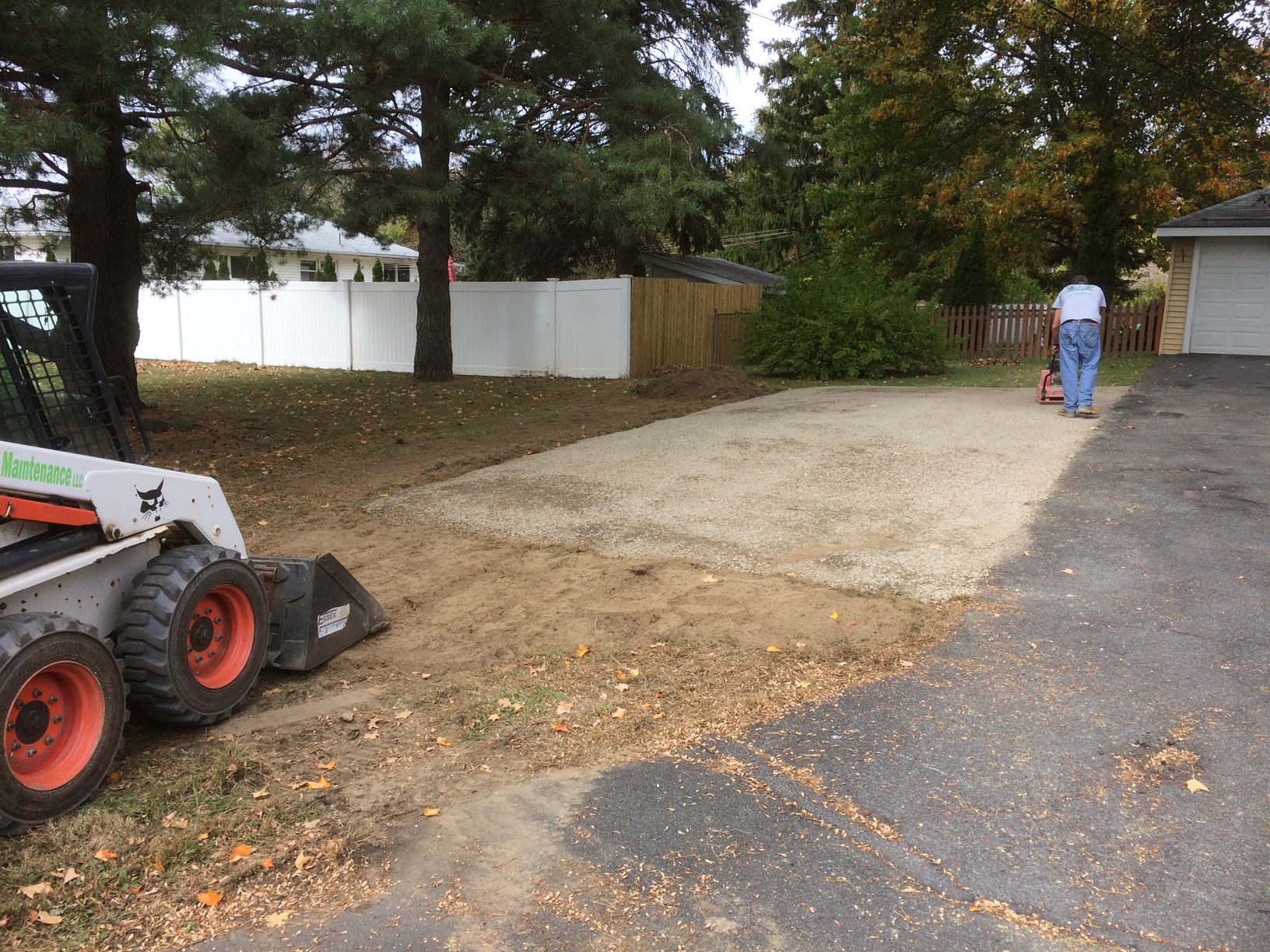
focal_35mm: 29
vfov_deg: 48.2
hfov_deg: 61.7
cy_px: 476
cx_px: 635
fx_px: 1064
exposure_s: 1/604
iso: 32
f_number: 2.2
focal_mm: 4.15
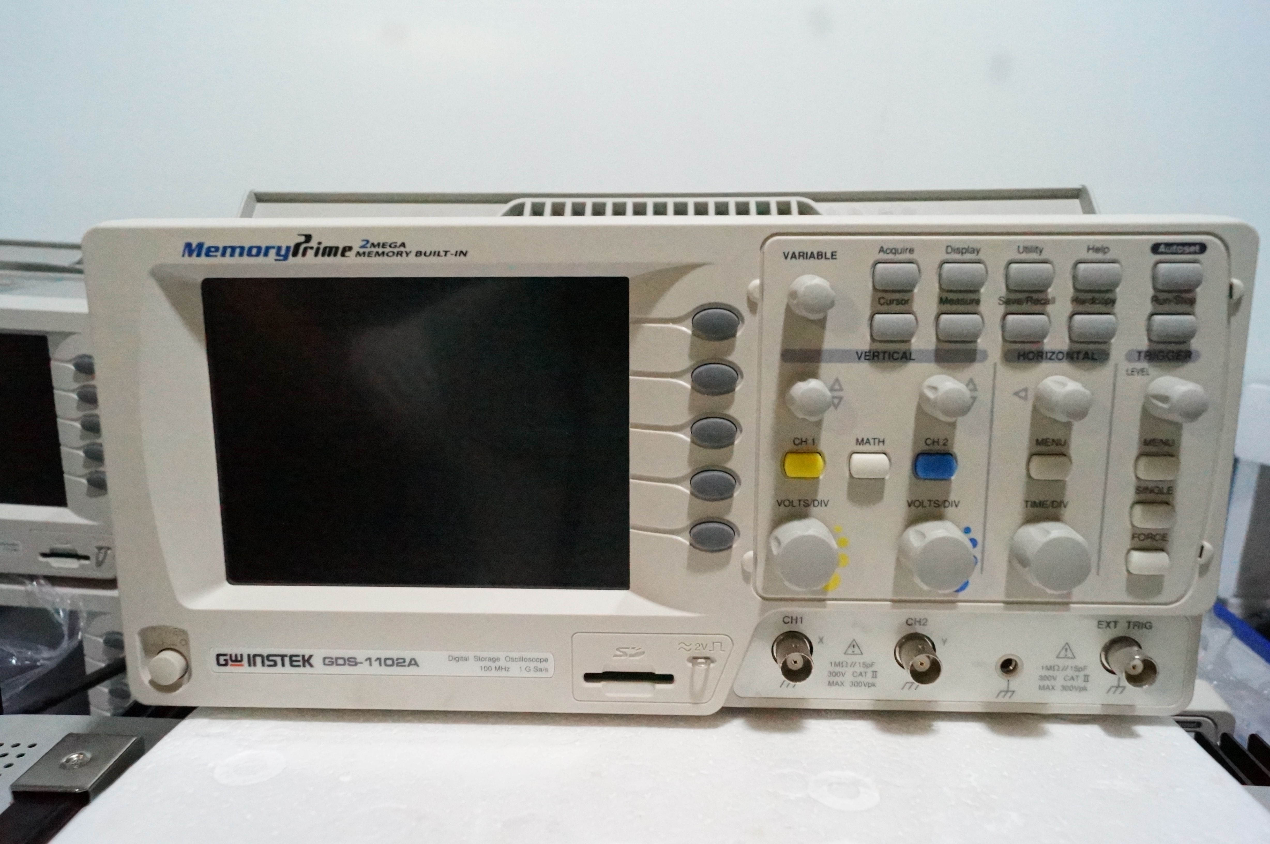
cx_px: 635
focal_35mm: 27
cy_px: 422
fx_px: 951
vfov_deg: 47.8
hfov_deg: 67.4
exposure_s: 1/400
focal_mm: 18
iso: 12800
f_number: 6.3
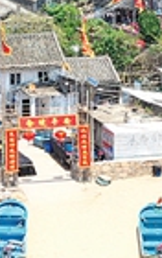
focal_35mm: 183
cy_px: 173
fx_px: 1287
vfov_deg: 11.4
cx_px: 53
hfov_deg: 7.2
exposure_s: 1/320
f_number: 5.6
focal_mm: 10.26
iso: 100
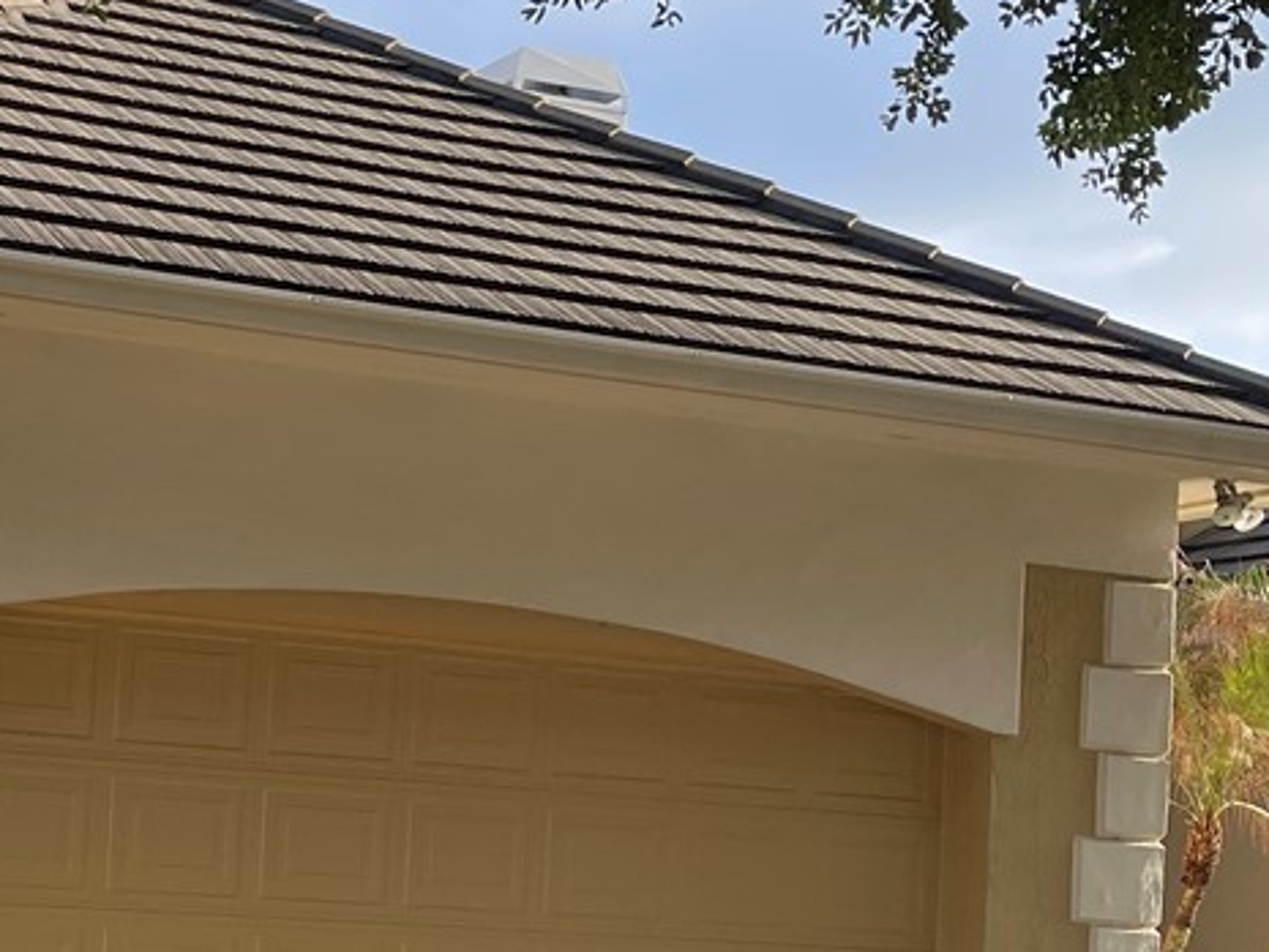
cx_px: 377
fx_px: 3154
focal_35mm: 86
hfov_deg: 22.6
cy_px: 767
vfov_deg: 17.0
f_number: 1.6
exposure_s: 1/1003
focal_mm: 5.1
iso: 32
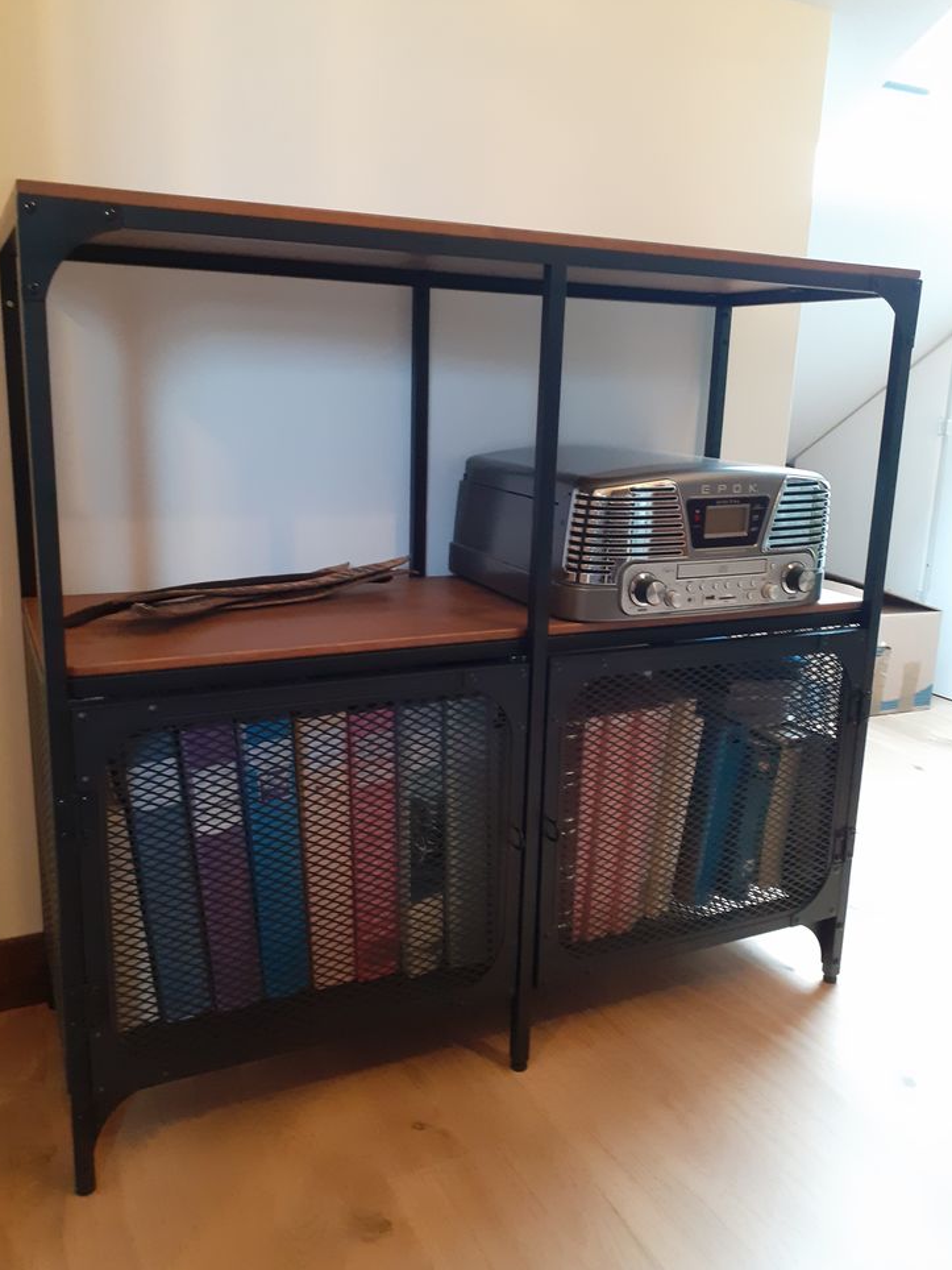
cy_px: 632
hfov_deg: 49.7
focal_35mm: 28
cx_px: 473
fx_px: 1027
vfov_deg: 63.4
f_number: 1.9
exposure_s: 1/25
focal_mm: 3.6
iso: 250
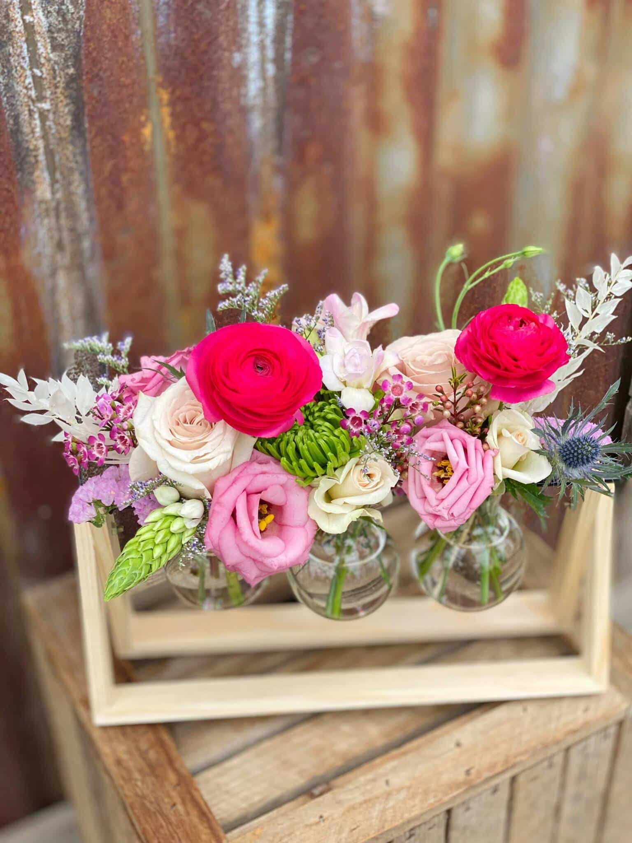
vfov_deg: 36.8
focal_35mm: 52
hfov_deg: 28.0
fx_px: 1266
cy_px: 422
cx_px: 316
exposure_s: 1/353
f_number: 2
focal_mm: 6
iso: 20
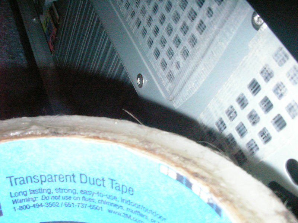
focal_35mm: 38
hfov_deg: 49.0
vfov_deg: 37.7
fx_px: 327
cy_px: 112
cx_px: 149
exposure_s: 1/40
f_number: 5.6
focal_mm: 6.3
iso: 400
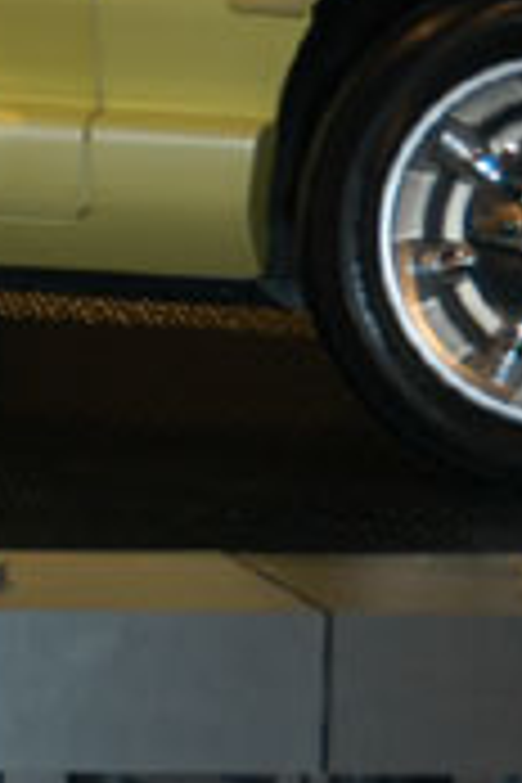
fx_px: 7851
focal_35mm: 361
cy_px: -99
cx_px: -452
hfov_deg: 3.8
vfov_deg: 5.7
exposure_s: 1/60
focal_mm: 62
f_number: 5
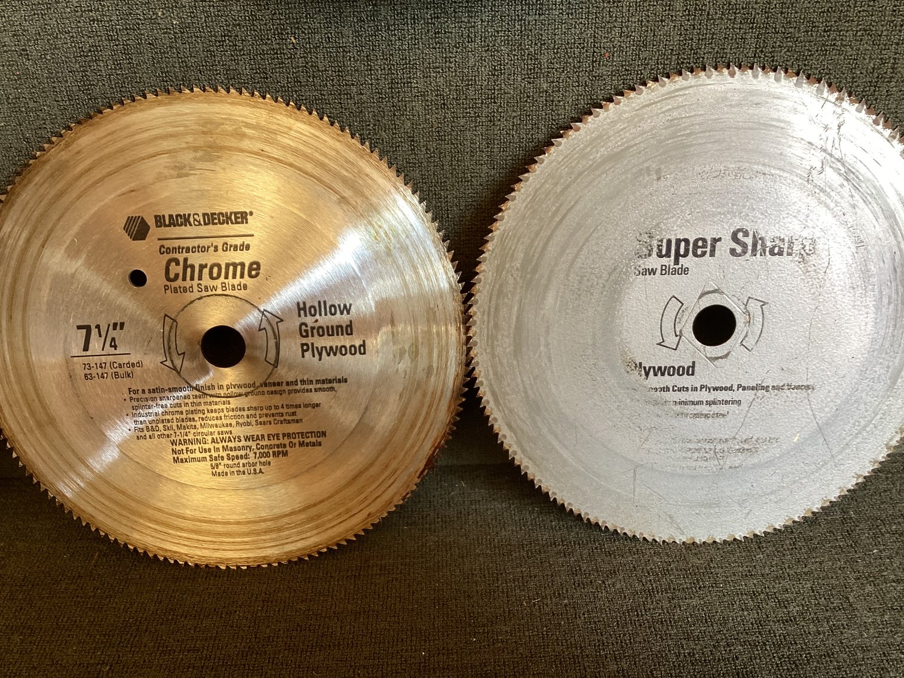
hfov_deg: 58.3
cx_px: 452
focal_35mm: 31
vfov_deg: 45.4
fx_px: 810
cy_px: 339
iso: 50
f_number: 2.4
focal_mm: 3.3
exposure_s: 1/50
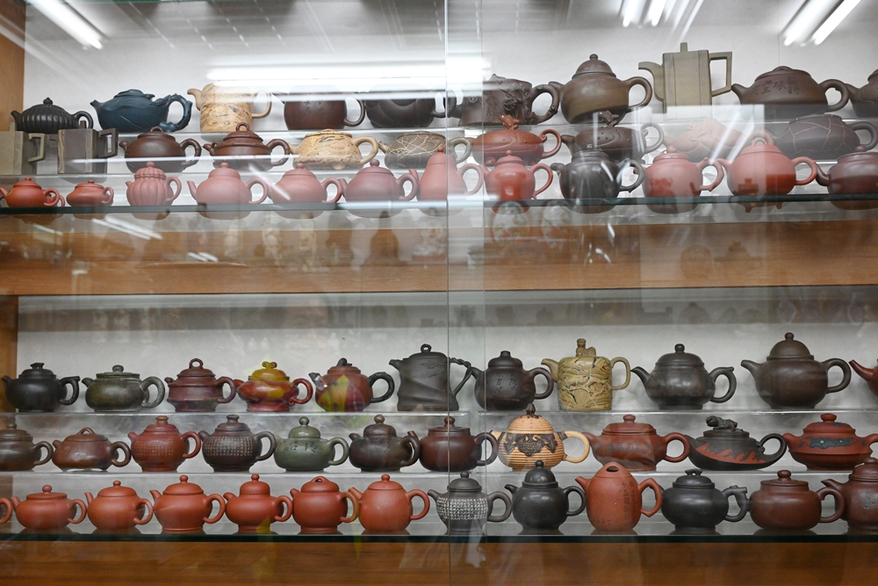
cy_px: 293
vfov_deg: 31.9
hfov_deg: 46.4
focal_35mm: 42
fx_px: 1024
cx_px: 439
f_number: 7.1
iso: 3200
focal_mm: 42
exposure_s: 1/125
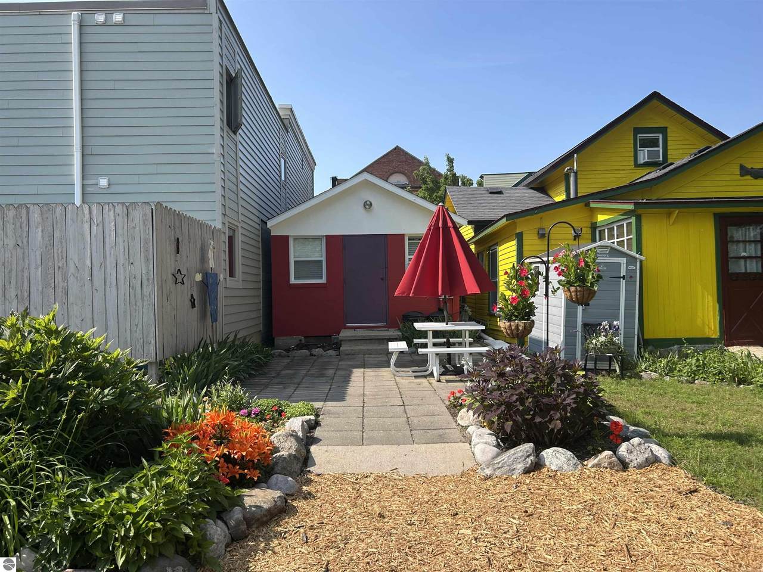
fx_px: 573
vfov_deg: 53.1
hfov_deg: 67.3
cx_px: 382
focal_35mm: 26
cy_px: 286
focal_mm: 5.7
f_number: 1.5
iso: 50
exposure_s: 1/2994
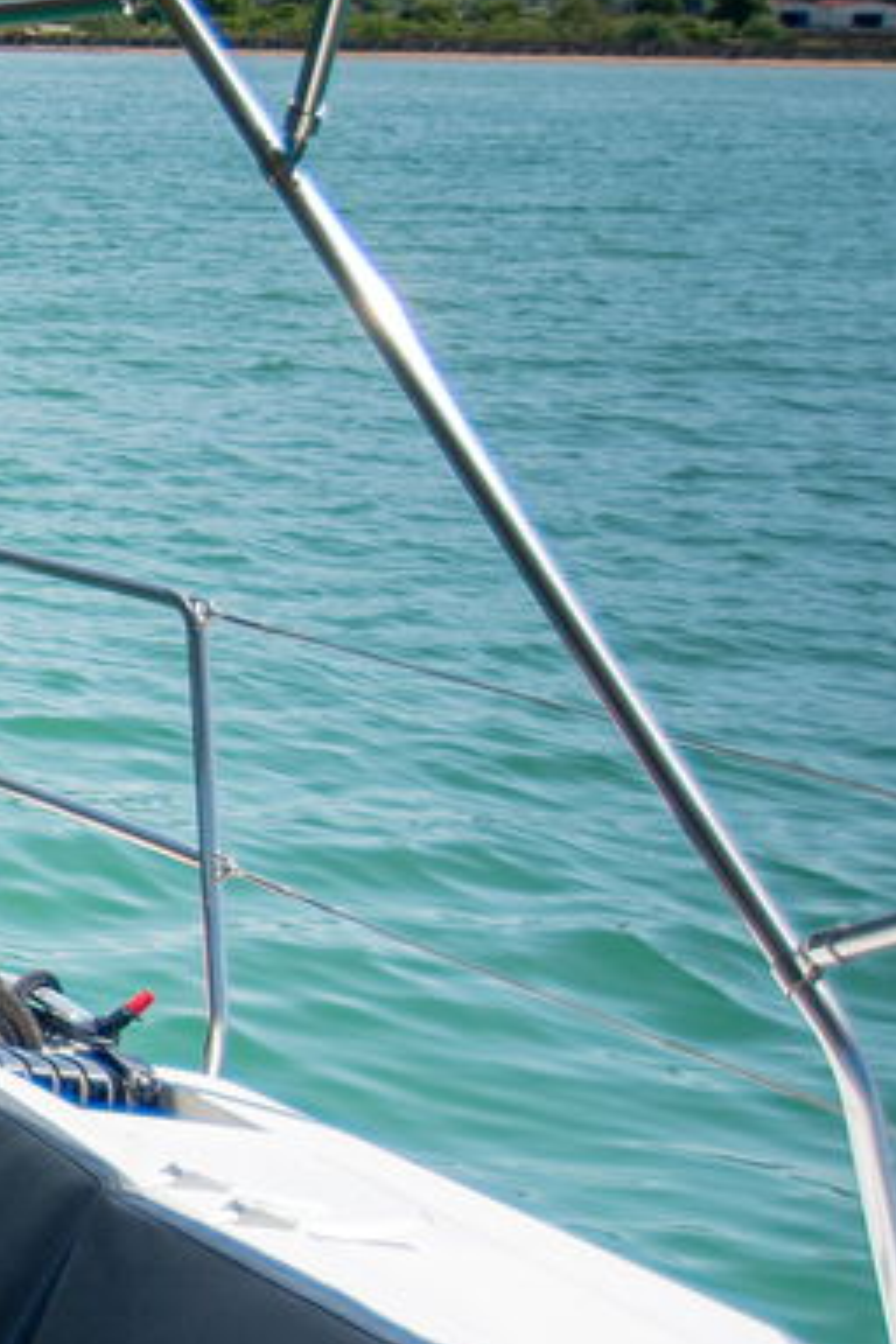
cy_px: 973
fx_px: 3509
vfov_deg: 21.5
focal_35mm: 94
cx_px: -1582
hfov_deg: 11.0
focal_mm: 24
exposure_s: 1/800
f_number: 4
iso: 100
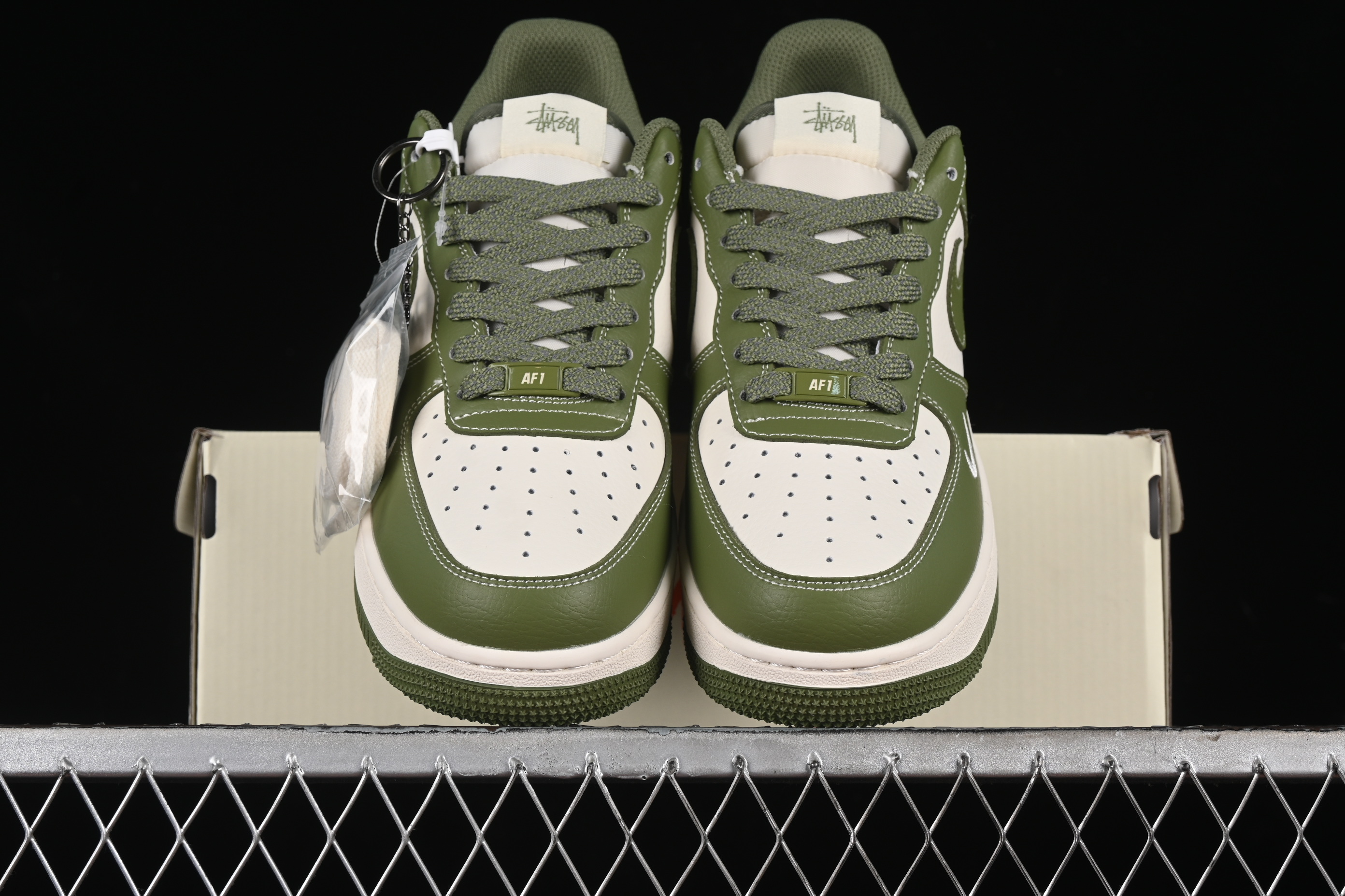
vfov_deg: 18.2
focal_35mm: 75
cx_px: 672
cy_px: 448
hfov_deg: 27.0
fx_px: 2802
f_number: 8
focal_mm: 50
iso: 160
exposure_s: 1/80
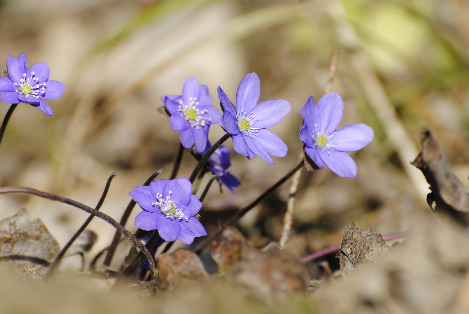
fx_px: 5869
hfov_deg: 4.6
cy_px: 157
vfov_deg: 3.1
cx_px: 234
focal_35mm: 450
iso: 100
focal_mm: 300
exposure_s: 1/160
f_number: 8
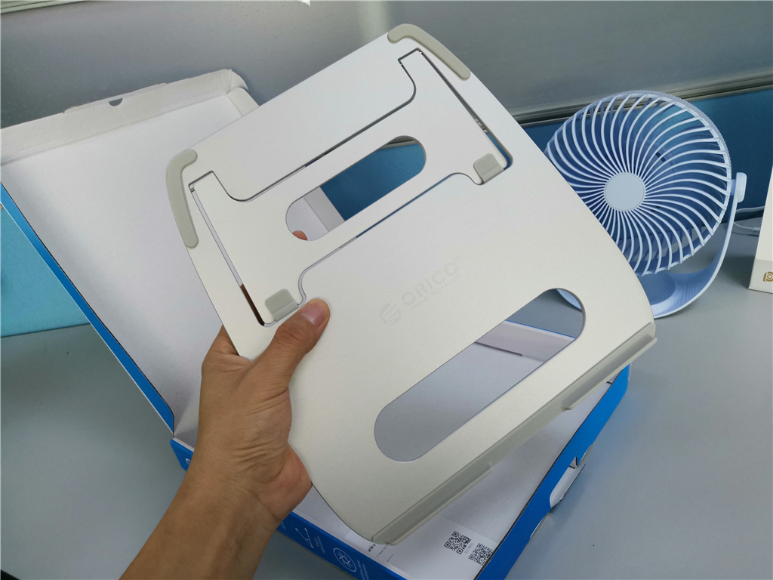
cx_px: 386
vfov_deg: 51.4
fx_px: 603
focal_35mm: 27
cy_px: 290
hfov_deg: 65.3
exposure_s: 1/50
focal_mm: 3.95
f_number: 1.8
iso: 160
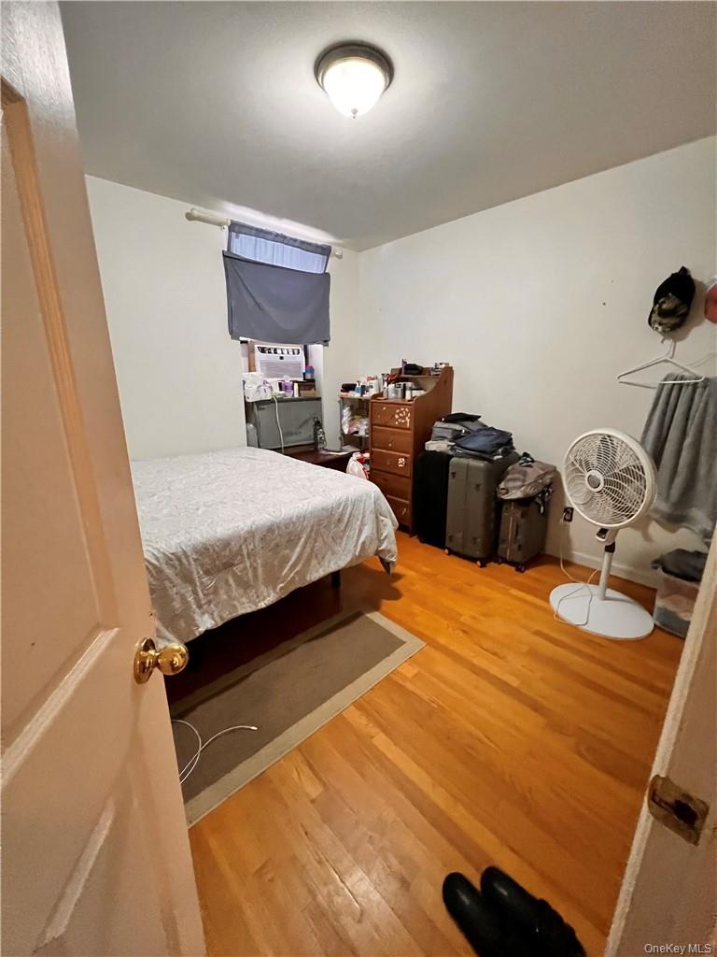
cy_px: 478
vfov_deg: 106.2
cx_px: 358
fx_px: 359
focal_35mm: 13
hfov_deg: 89.9
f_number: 1.8
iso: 1000
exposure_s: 1/60
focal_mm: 1.57
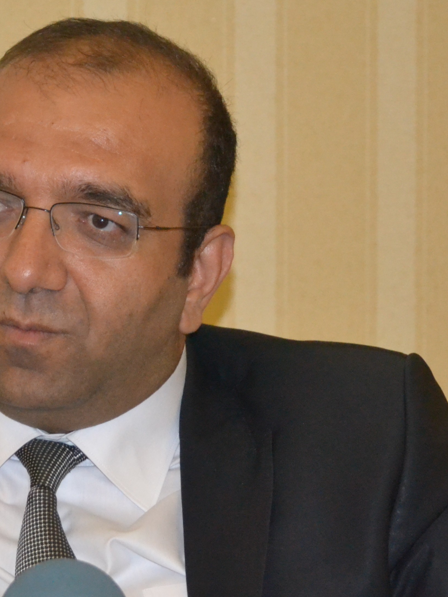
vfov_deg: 9.3
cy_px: 353
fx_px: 3676
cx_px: 90
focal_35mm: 213
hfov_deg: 7.0
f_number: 5.3
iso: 3200
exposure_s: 1/60
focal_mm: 70
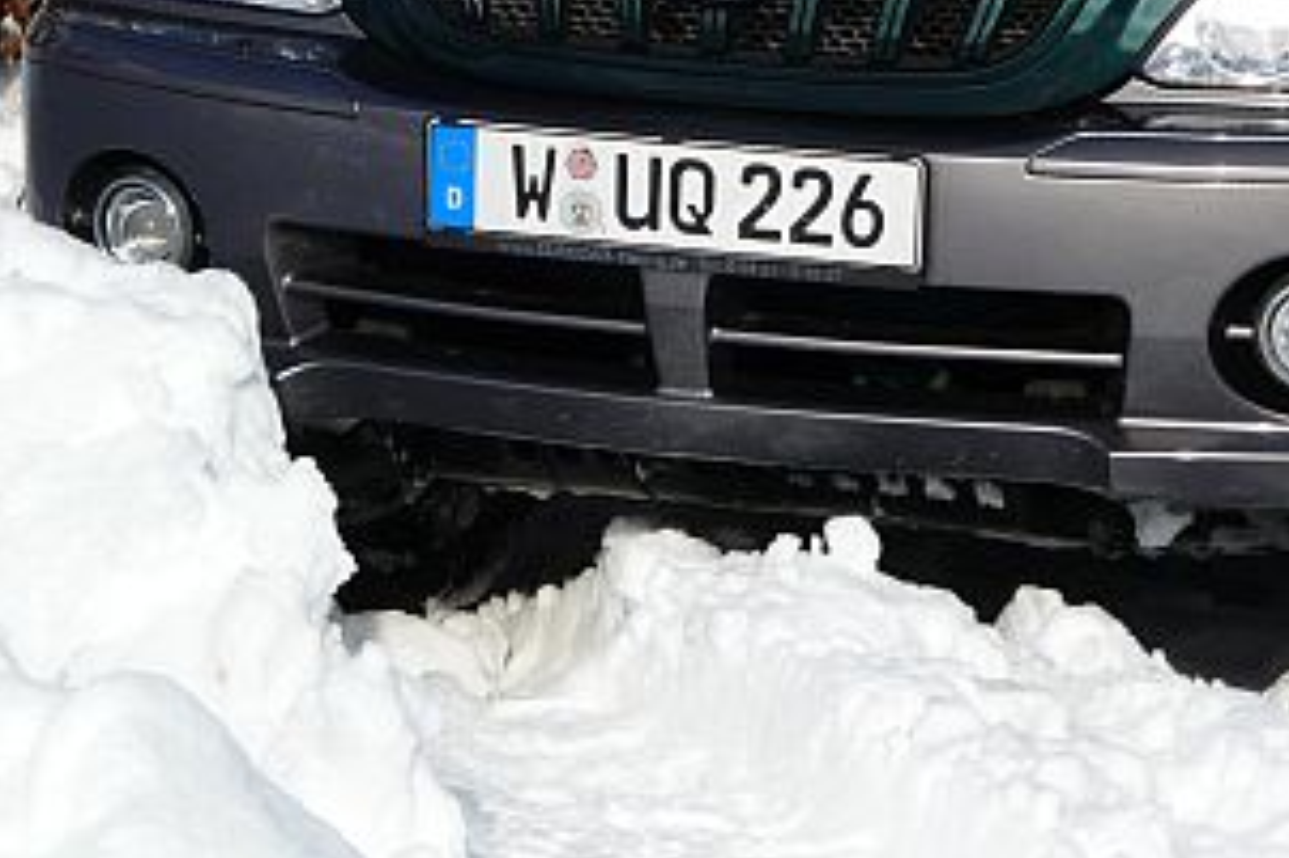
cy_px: -94
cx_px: 1123
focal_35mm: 258
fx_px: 9232
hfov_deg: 8.0
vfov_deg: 5.3
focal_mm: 19.2
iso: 100
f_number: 6.3
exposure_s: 1/500
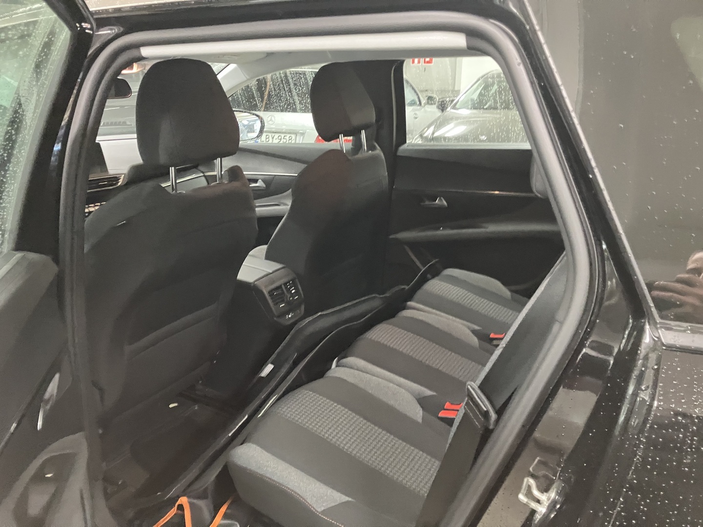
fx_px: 569
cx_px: 352
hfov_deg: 63.4
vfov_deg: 49.7
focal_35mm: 28
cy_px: 264
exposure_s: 1/20
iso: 640
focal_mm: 3.99
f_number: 1.8
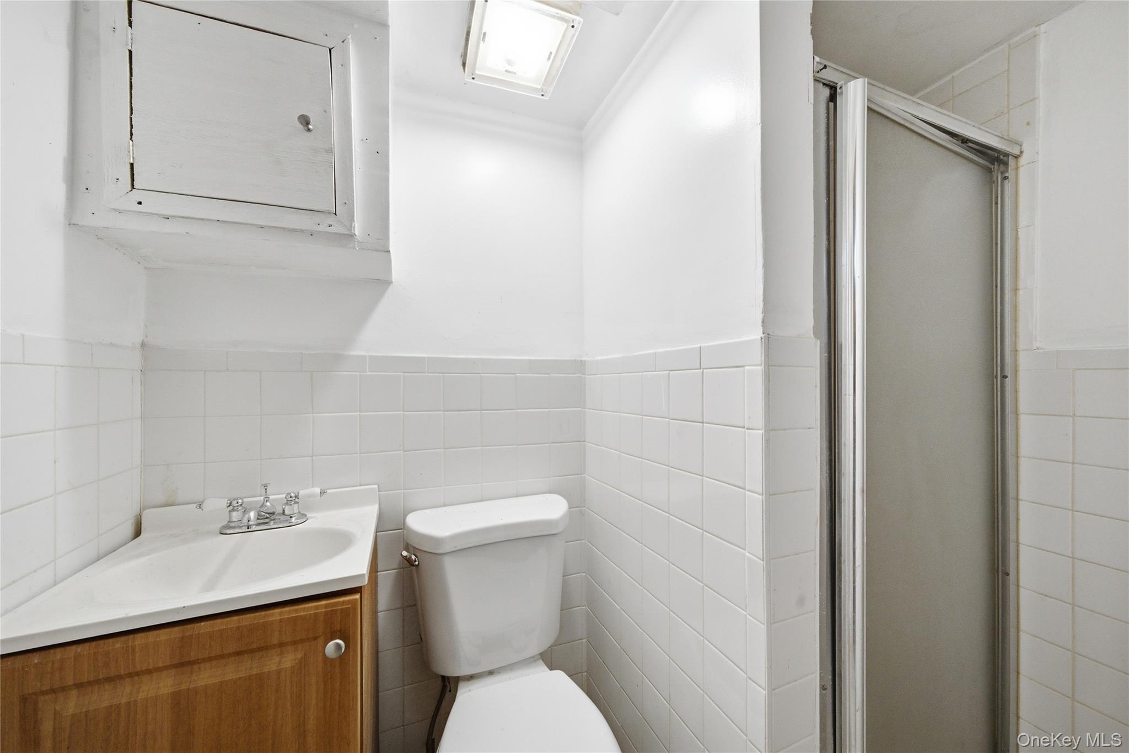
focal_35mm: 12
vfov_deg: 90.0
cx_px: 564
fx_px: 376
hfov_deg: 112.6
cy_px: 376
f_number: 9
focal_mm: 12
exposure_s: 1/80
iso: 1600
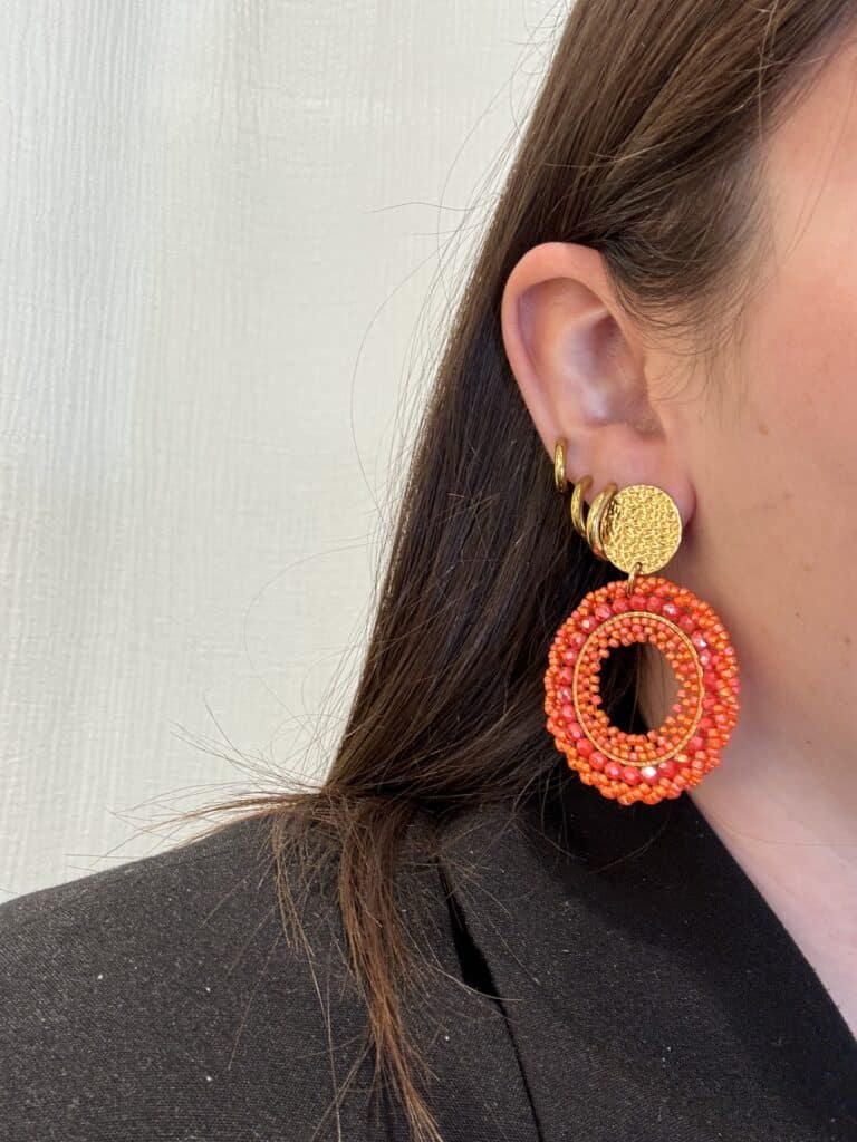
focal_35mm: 30
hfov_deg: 46.8
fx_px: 990
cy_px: 571
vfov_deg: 60.0
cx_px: 428
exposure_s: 1/50
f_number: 1.9
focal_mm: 2.69
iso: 80
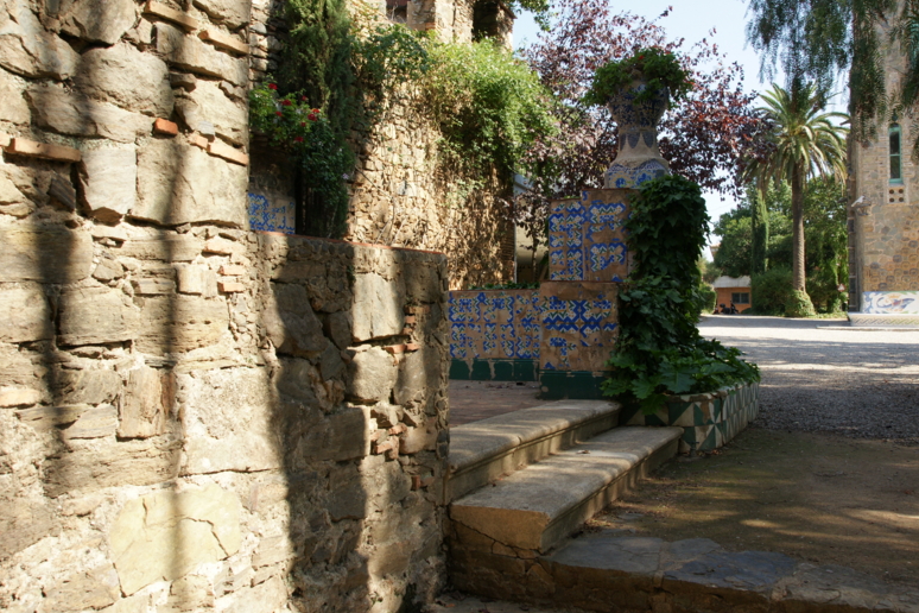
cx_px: 462
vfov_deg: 42.3
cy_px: 300
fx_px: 791
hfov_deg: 60.3
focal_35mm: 31
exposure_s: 1/100
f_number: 10
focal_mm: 20
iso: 200
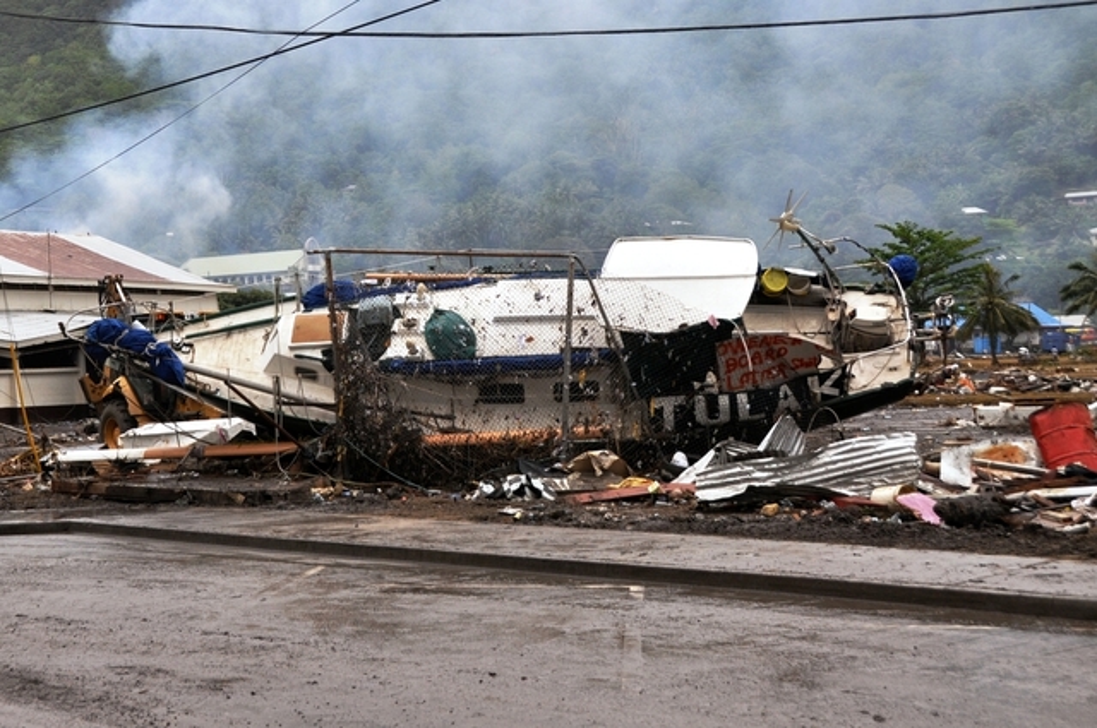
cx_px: 548
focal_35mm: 44
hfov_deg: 45.0
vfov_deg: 30.8
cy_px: 364
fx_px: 1324
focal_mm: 29
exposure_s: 1/800
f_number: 5.6
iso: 250
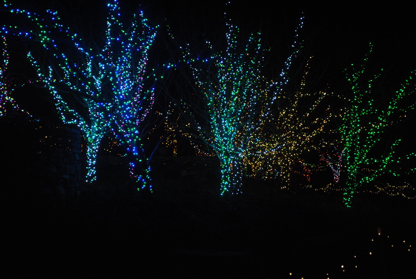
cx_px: 208
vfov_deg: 17.5
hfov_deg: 26.0
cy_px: 140
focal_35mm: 78
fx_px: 902
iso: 500
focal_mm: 52
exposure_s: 1/30
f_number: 5.6
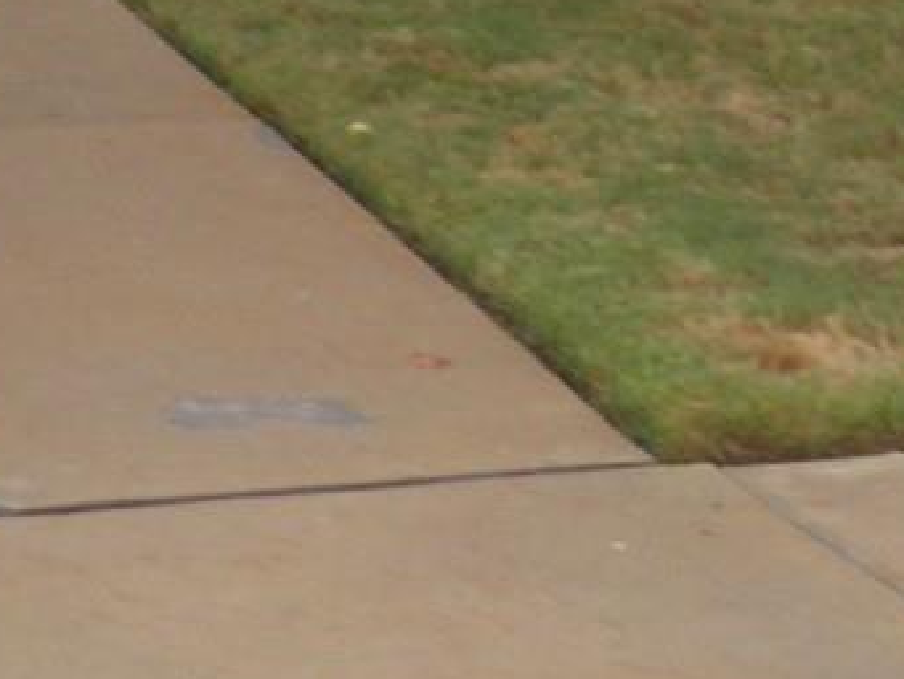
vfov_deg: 8.0
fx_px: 4389
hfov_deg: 11.7
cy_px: -1117
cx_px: 684
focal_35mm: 168
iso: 64
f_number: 2.8
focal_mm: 4.9
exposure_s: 1/30
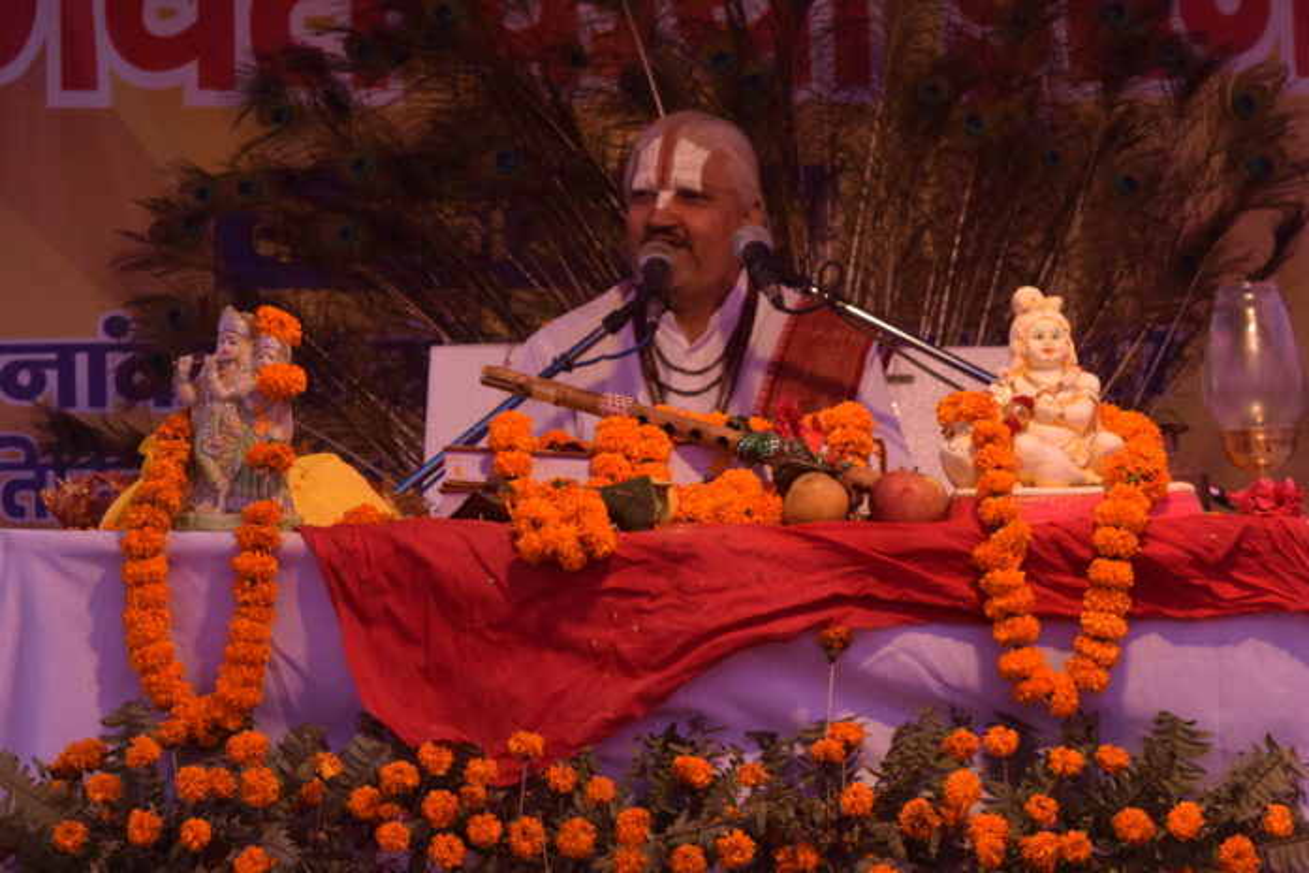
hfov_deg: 24.6
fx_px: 3000
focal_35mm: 82
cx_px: 654
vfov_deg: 16.6
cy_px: 436
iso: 1600
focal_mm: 55
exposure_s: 1/250
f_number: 8
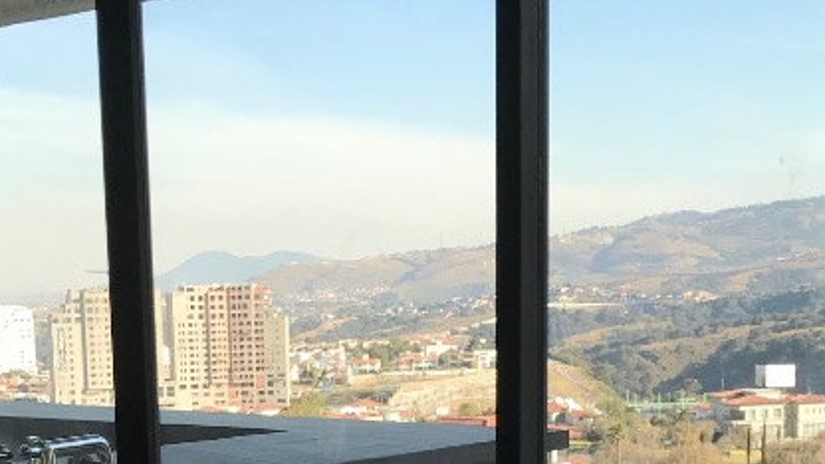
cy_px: 597
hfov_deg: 28.2
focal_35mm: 75
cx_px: 405
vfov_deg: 15.4
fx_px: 1641
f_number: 1.8
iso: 20
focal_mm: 3.99
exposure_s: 1/766
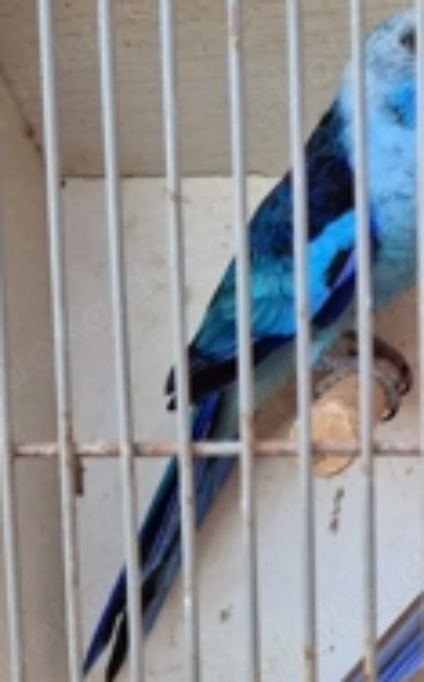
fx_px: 964
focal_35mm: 52
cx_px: 428
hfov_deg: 23.7
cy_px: 370
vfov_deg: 38.9
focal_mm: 5.4
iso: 320
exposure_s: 1/100
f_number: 1.8
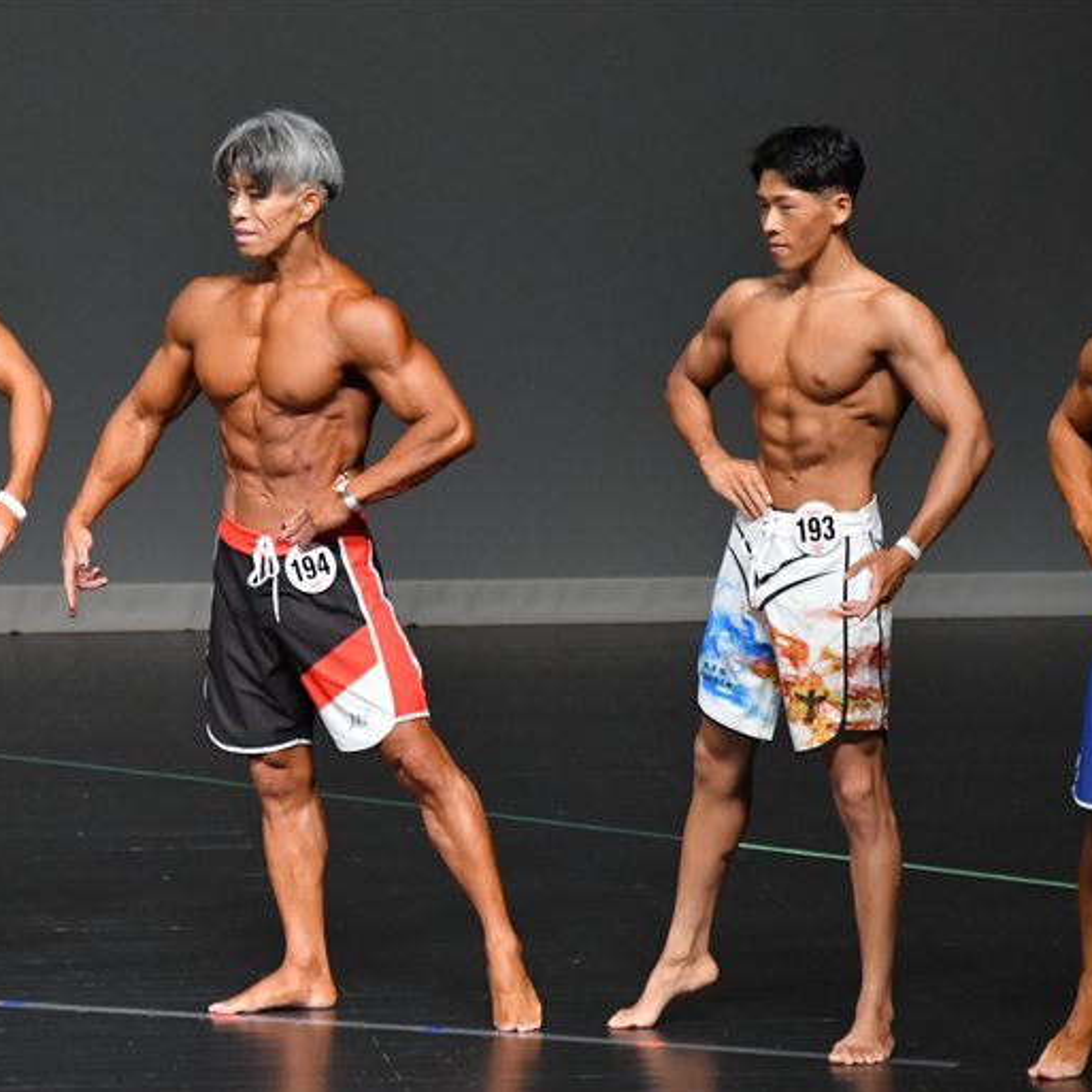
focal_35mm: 404
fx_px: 14419
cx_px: 406
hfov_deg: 4.3
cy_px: 547
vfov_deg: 4.3
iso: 5000
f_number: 5.6
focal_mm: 210
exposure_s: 1/400
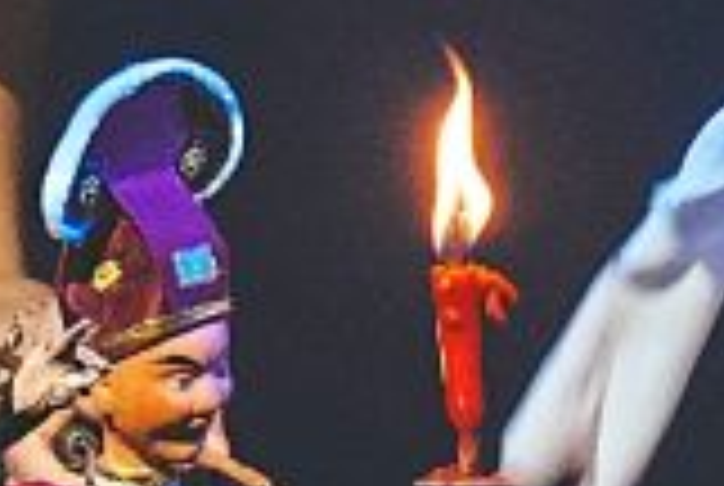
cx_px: 823
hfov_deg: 0.7
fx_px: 58026
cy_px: 54
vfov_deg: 0.5
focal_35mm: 2880
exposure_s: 1/200
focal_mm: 250
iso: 2000
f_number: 4
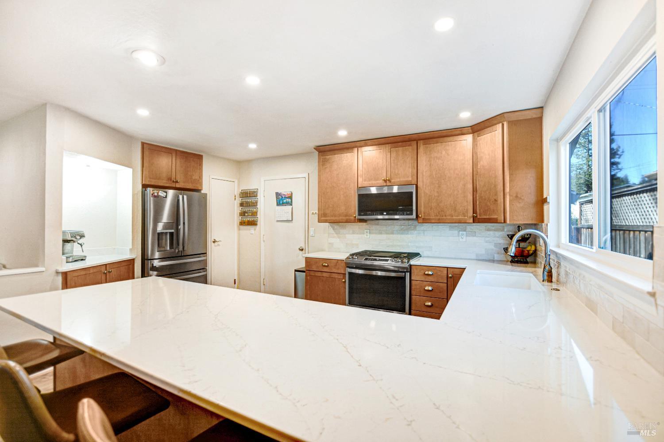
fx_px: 277
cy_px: 221
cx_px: 332
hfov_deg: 100.4
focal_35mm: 15
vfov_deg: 77.3
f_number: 4
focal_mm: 10
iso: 100
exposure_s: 1/60
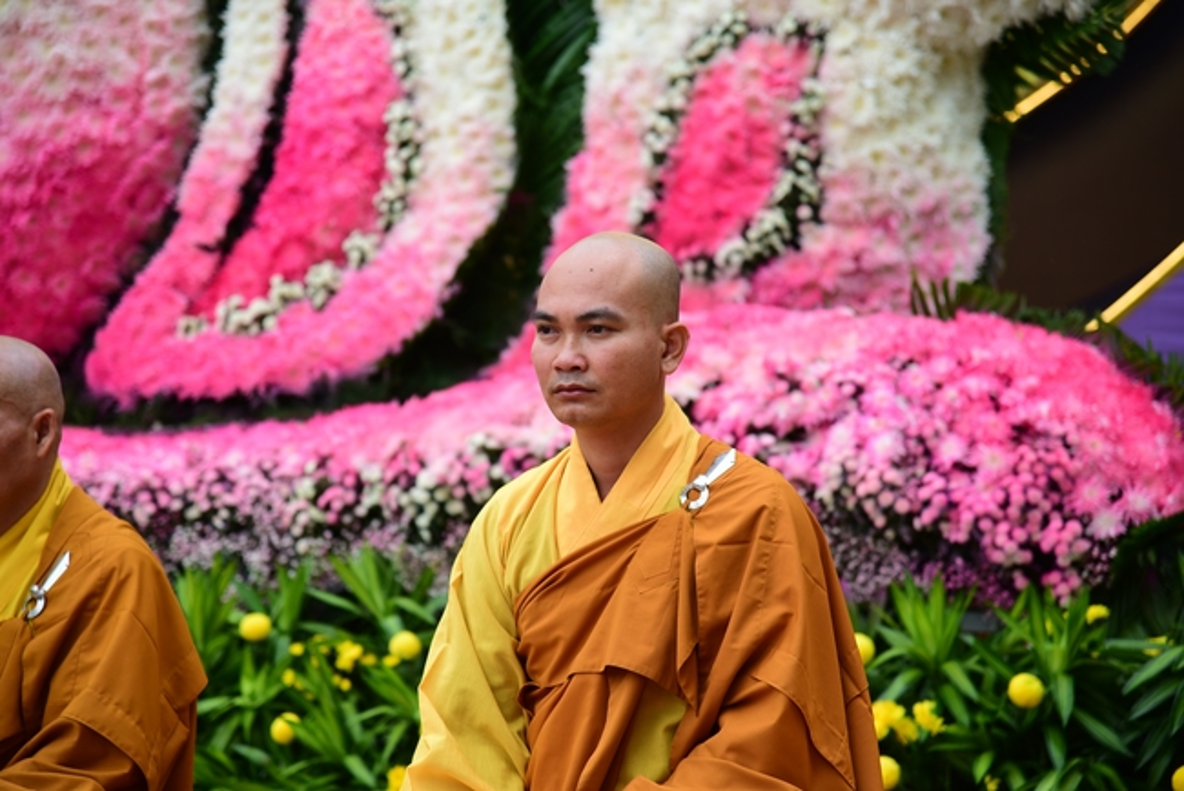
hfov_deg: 17.1
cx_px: 592
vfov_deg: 11.4
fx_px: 3948
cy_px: 396
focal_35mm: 120
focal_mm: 120
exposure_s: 1/80
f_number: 4
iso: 160
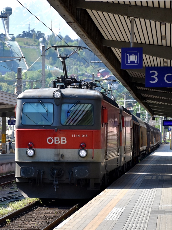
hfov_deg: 11.0
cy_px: 115
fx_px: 895
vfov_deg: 14.6
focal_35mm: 135
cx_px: 65
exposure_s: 1/1250
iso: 400
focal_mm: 62
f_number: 5.6
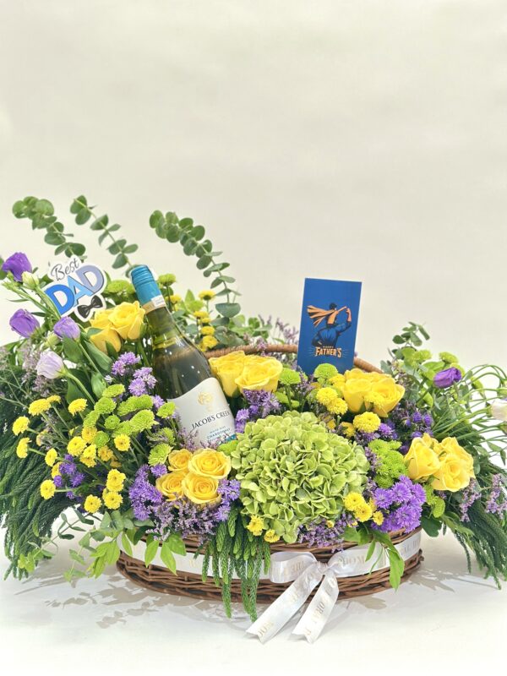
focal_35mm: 48
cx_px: 254
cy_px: 338
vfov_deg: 39.7
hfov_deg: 30.3
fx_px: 937
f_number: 1.78
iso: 320
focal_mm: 6.86
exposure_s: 1/33
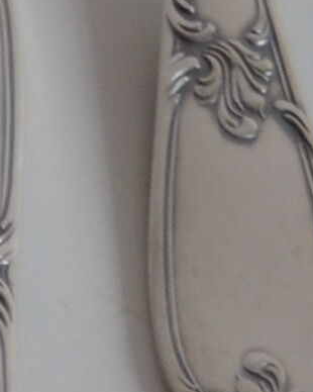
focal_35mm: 468
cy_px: 140
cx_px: -1470
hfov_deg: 3.0
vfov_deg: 4.1
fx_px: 5423
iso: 400
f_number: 5
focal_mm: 28
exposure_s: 1/100
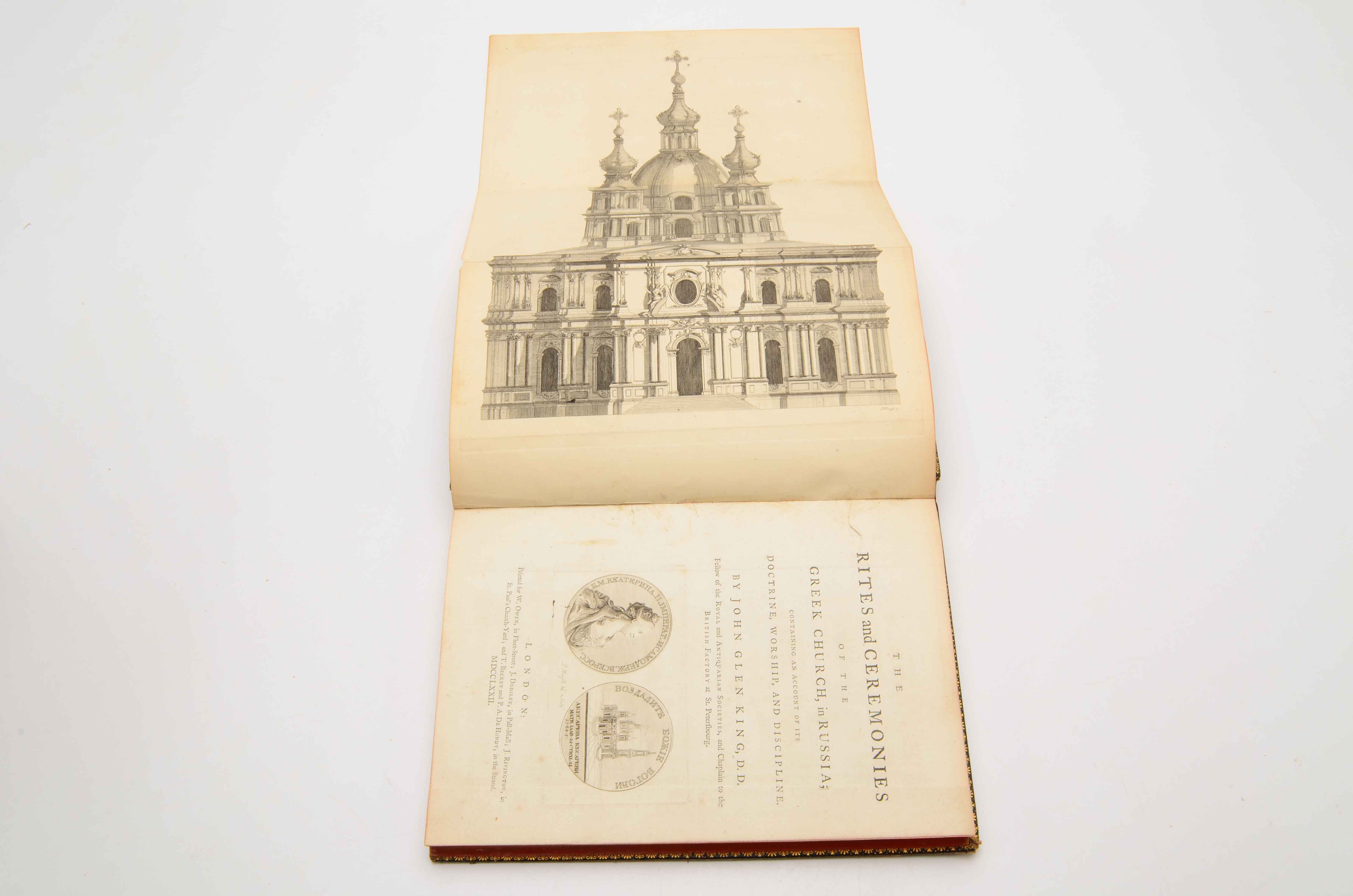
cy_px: 448
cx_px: 676
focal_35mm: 36
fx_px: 1350
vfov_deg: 36.7
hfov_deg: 53.2
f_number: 25
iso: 100
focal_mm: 24
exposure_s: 1/160
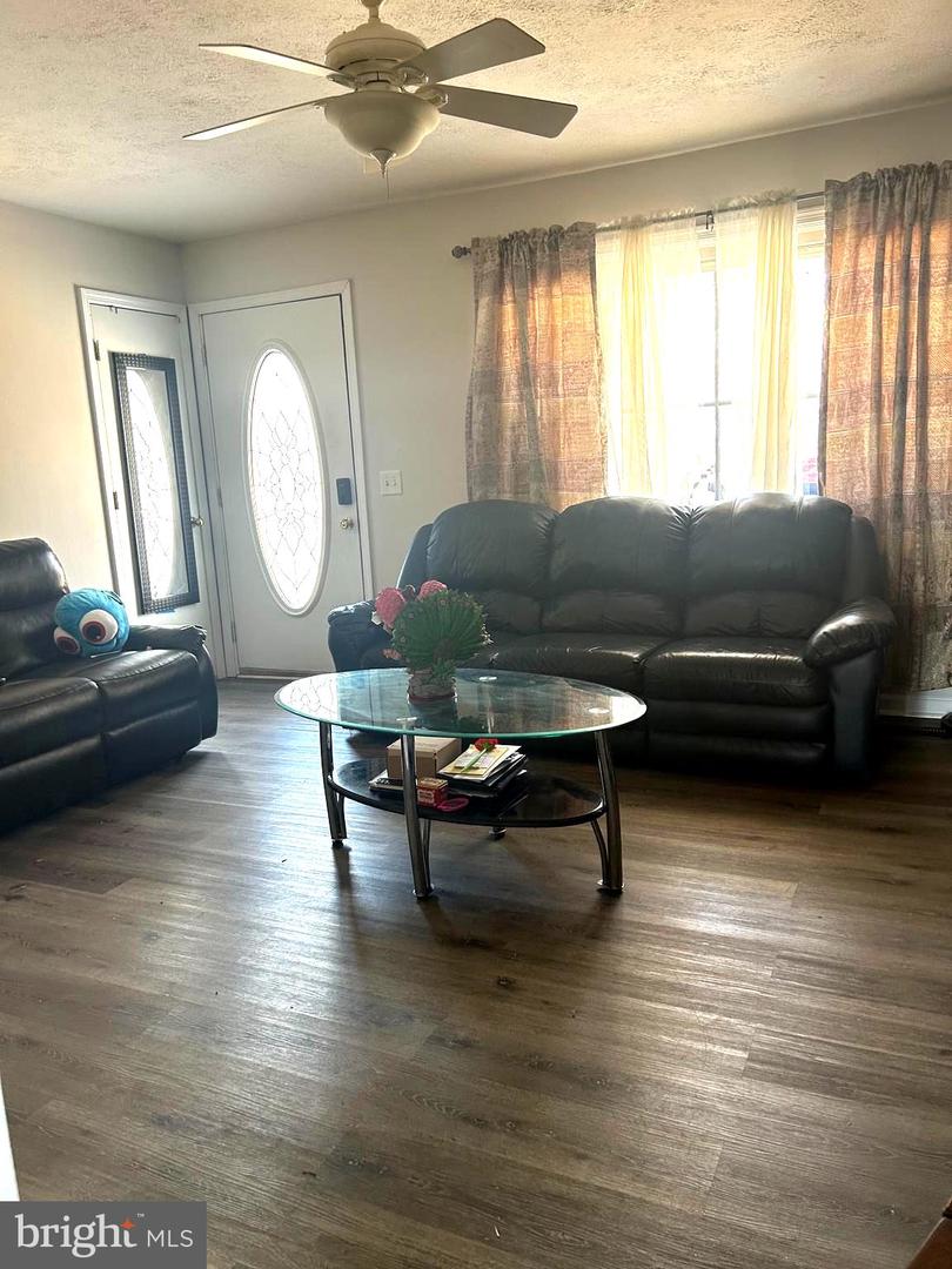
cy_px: 634
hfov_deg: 53.1
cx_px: 476
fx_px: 953
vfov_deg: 67.3
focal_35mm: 26
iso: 125
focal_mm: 5.7
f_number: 1.5
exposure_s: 1/61
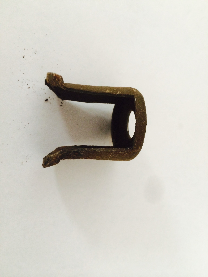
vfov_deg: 60.0
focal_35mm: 30
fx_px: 240
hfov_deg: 46.8
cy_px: 138
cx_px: 104
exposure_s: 1/30
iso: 250
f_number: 2.2
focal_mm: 4.12
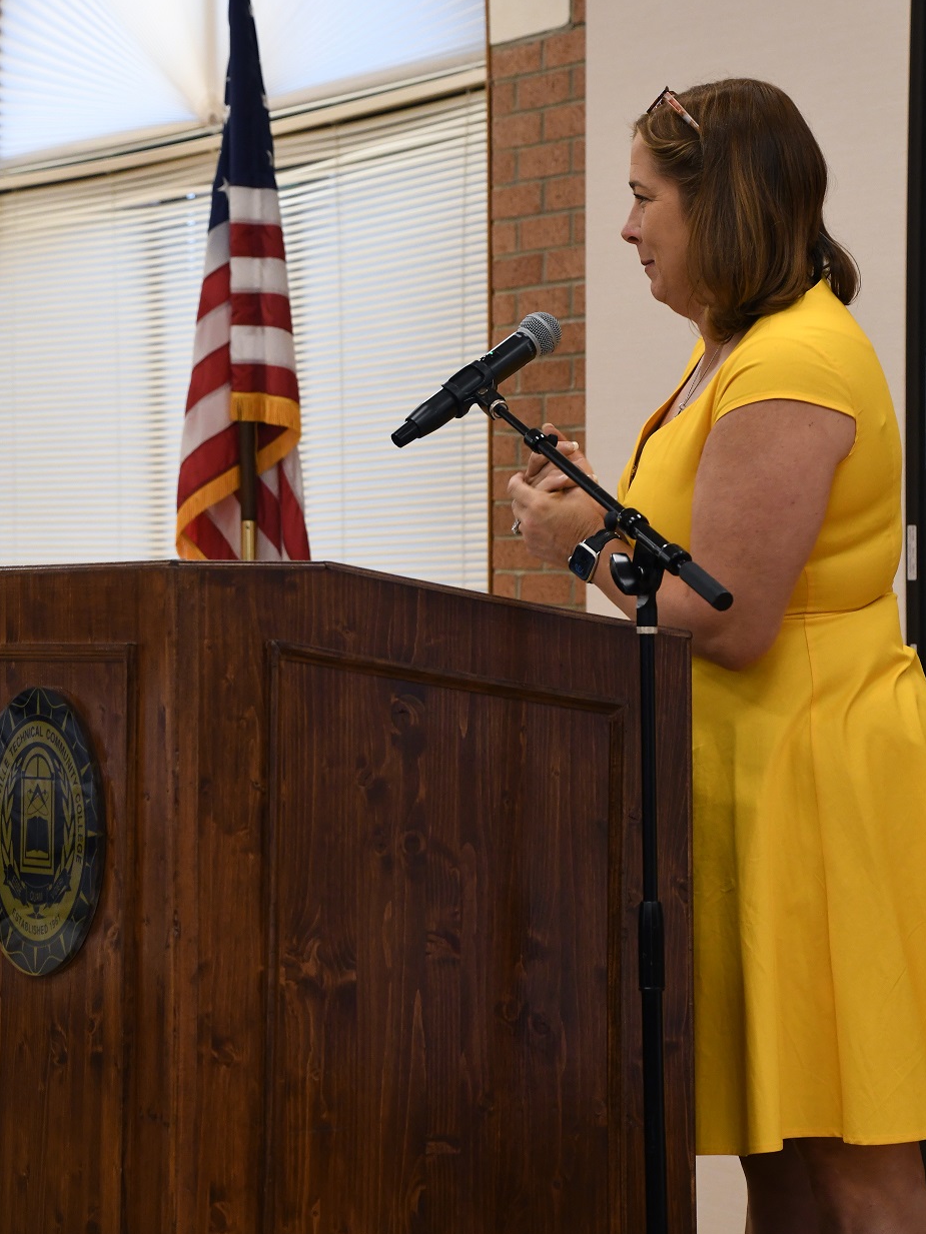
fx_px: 4065
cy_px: 558
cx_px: 464
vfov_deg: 17.3
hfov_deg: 13.0
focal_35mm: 114
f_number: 6.3
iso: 2000
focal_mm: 70
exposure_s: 1/60
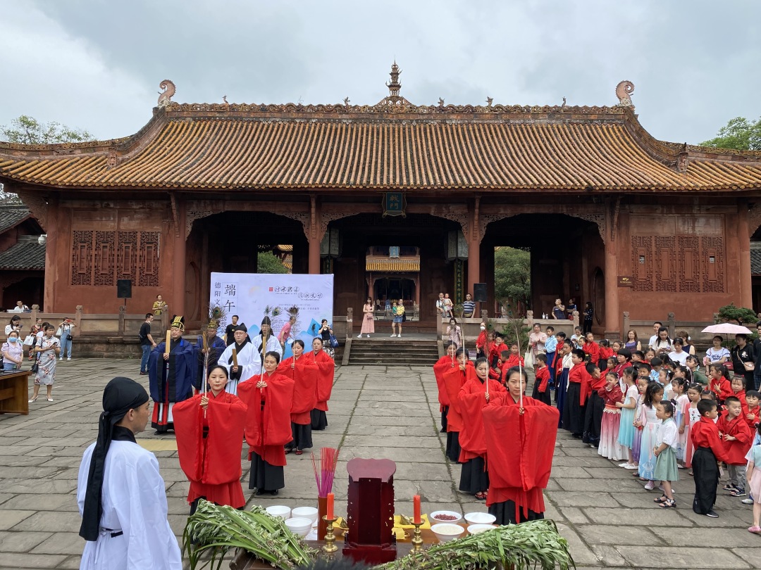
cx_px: 380
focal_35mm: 26
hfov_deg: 67.3
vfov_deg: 53.1
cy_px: 285
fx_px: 572
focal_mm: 4.25
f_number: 1.8
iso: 32
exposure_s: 1/1206
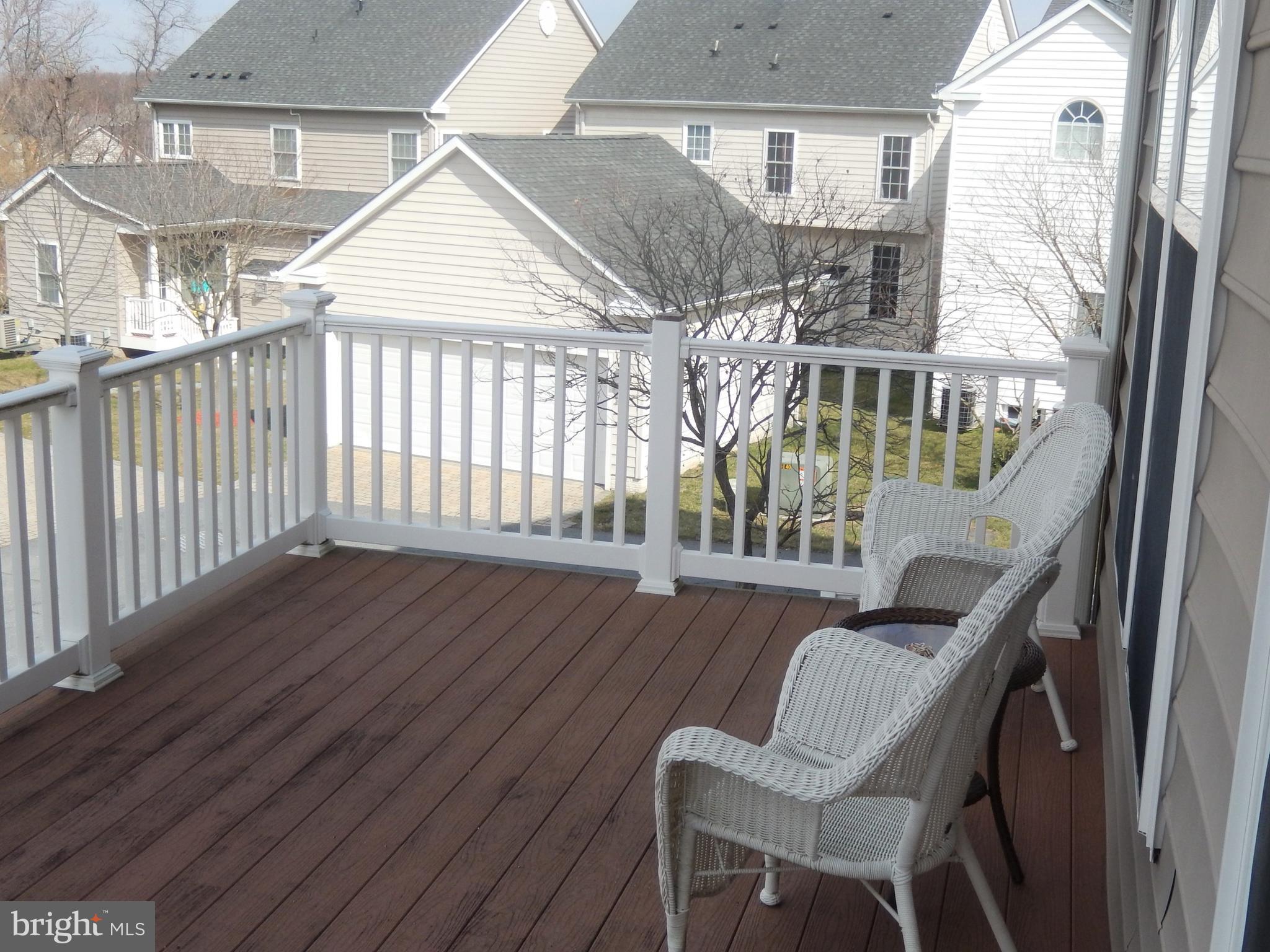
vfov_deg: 39.7
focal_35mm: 36
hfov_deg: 51.4
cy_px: 476
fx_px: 1321
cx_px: 635
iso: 125
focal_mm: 6.5
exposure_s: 1/1000
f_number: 4
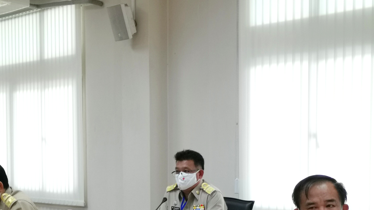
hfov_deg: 33.3
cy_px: 181
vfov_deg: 18.8
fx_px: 625
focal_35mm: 63
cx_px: 180
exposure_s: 1/100
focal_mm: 5.58
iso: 400
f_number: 1.8
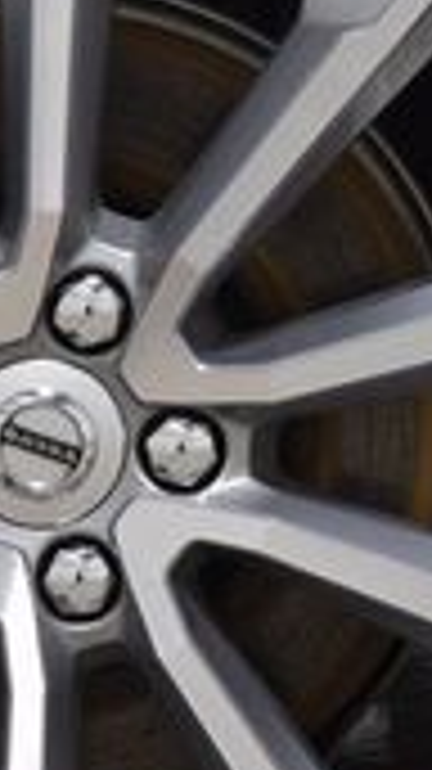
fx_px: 5282
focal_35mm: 259
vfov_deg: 8.3
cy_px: 430
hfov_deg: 4.7
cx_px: 54
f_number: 6.3
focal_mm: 44
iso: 450
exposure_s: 1/15
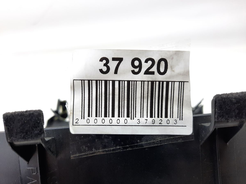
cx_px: 123
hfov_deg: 69.4
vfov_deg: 54.9
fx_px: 178
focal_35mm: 25
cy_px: 92
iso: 200
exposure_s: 1/50
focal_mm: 4.6
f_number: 2
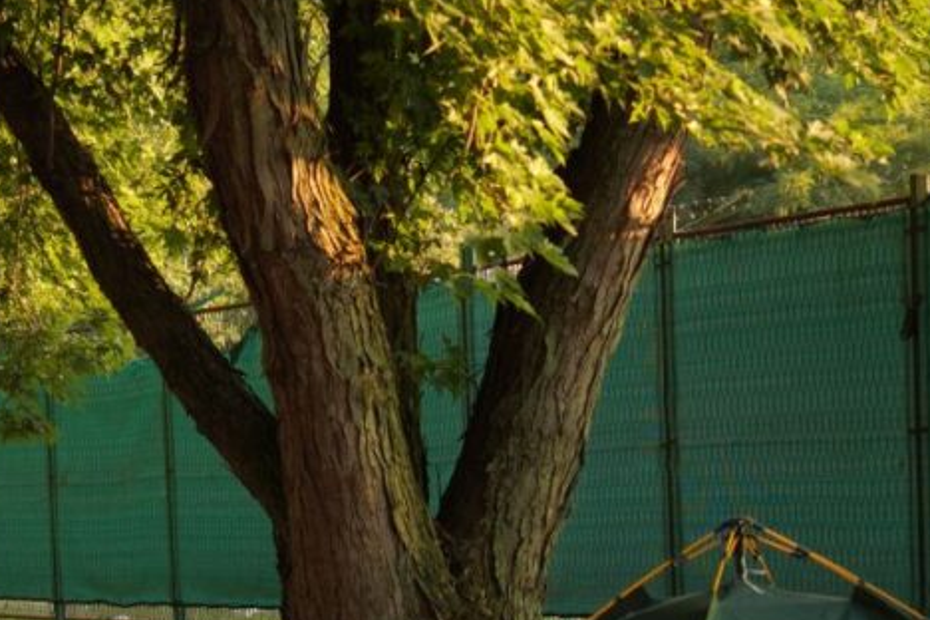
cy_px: 654
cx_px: 113
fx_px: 5218
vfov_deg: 6.8
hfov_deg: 10.1
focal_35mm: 202
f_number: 2.8
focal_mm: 50
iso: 160
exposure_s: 1/160
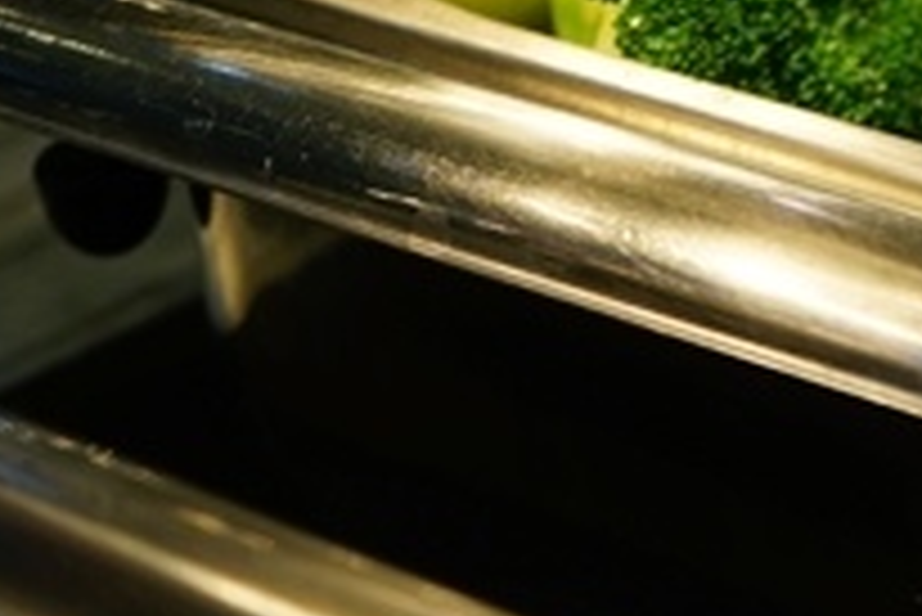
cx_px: 1714
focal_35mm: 156
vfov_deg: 8.6
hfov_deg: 12.0
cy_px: -380
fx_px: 3998
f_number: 4
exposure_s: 1/60
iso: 250
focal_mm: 40
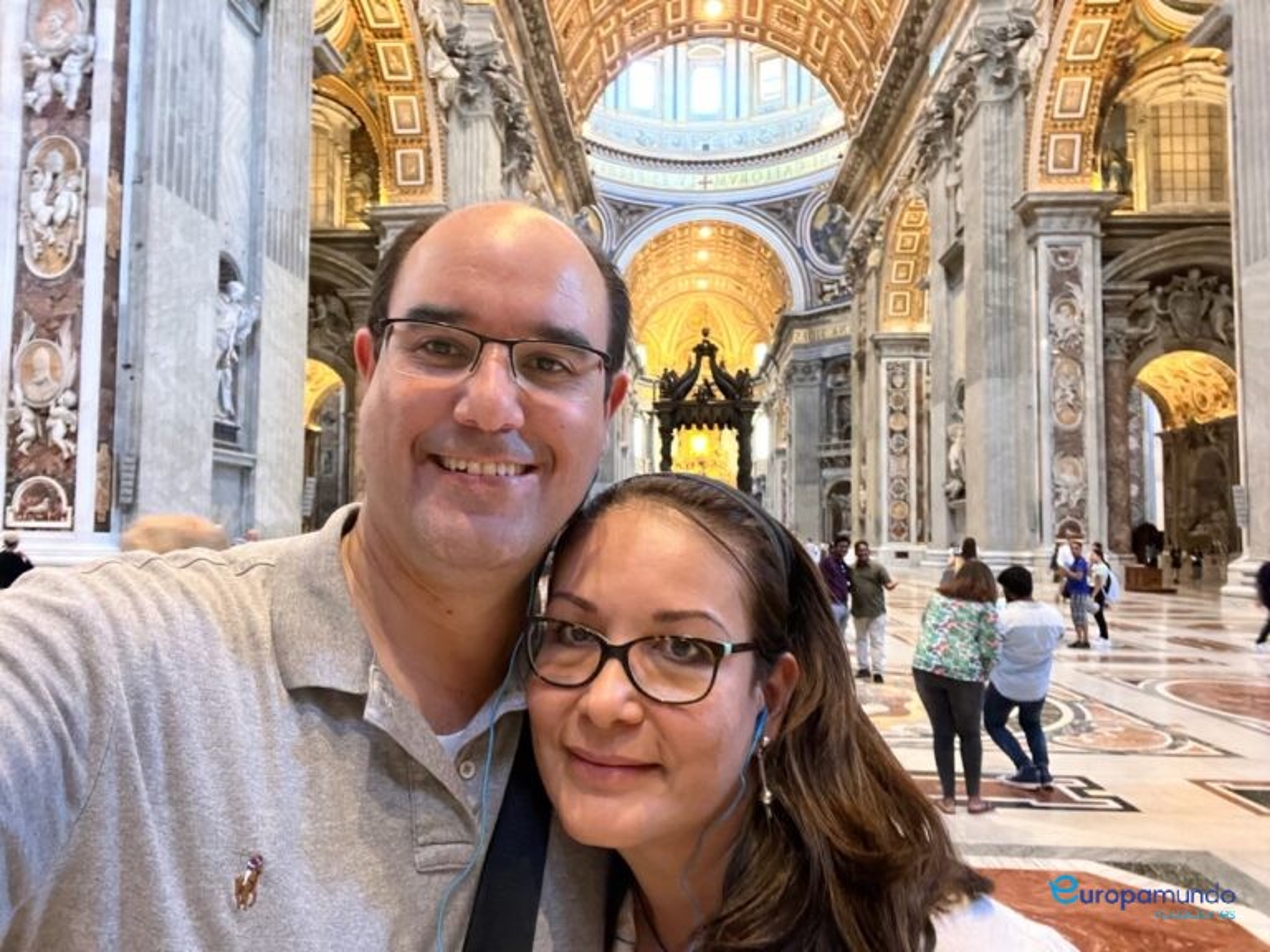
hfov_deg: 73.9
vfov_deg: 58.9
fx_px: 844
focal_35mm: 23
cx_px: 635
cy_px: 476
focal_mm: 2.71
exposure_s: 1/17
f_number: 2.2
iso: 800
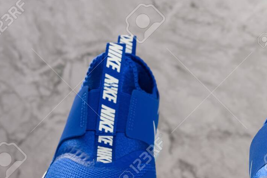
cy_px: 146
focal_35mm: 110
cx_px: 211
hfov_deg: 18.4
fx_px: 815
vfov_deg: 12.4
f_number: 16
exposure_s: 1/160
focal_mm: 60
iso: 160
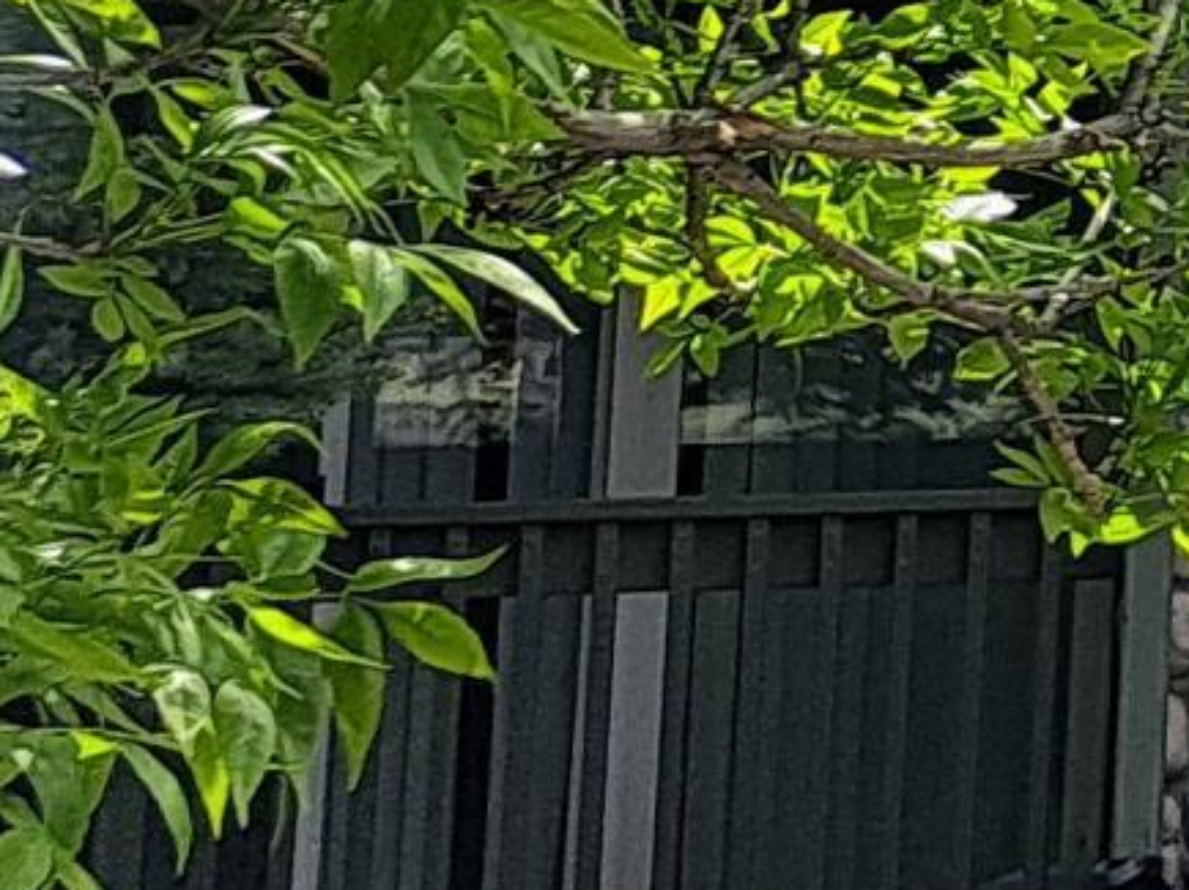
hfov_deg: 8.7
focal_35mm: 166
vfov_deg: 8.7
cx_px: 4066
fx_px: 5699
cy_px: -548
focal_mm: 5.23
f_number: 1.8
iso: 50
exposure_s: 1/801
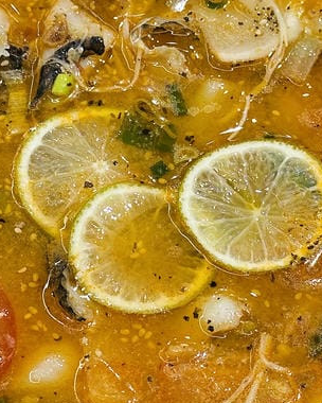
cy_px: 138
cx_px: 156
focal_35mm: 148
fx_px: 1763
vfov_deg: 13.0
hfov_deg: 10.4
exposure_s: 1/120
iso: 80
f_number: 1.78
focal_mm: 6.86
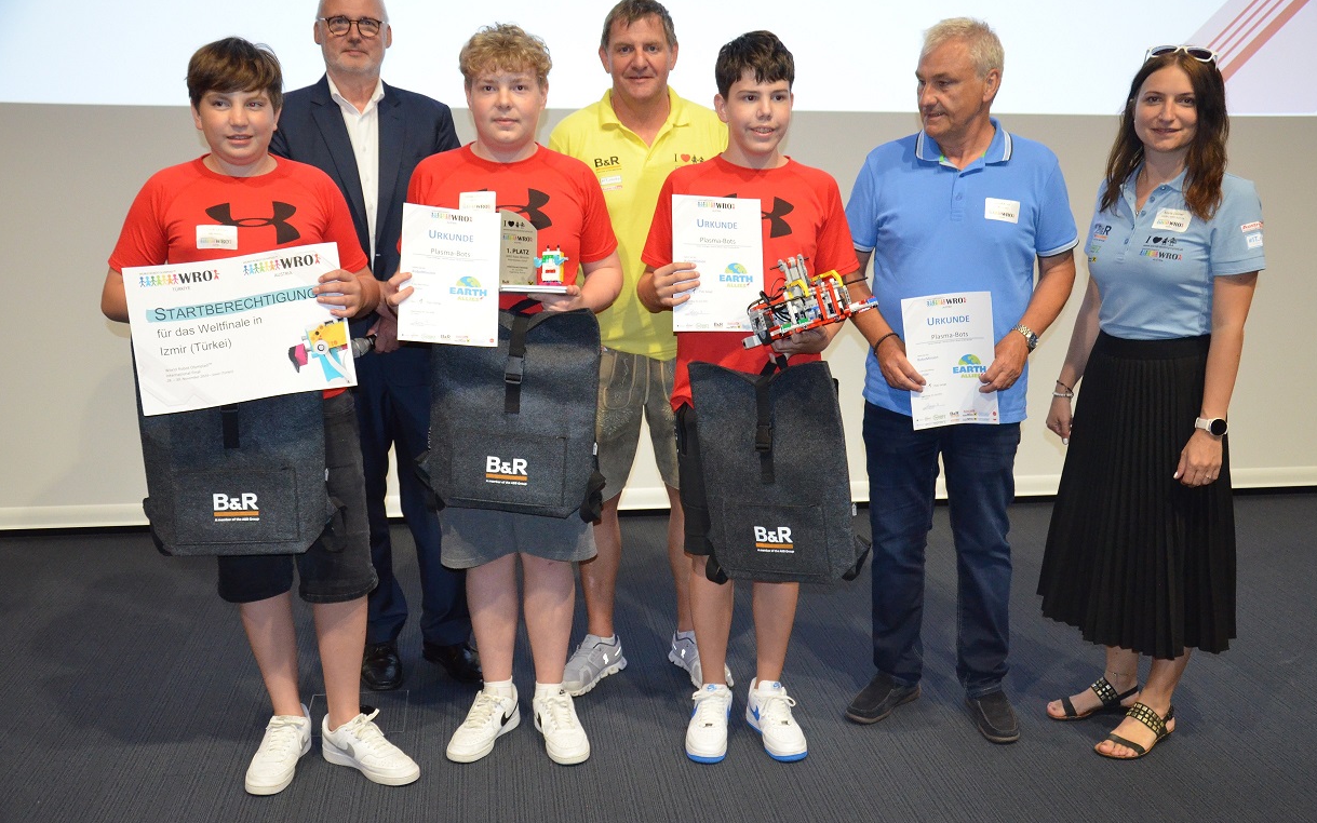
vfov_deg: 34.4
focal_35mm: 37
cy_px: 413
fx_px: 1328
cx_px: 663
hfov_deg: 52.7
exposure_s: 1/60
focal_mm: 24
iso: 2500
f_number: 3.8
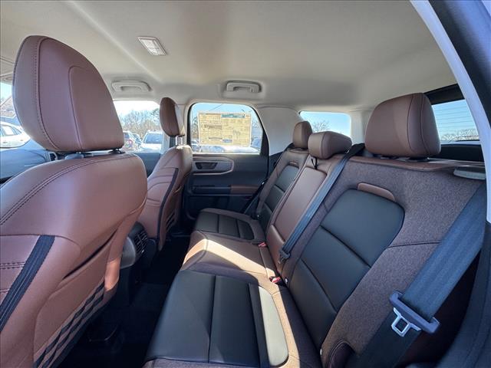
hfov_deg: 102.1
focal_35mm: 14
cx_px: 246
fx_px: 199
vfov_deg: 85.7
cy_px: 184
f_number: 2.2
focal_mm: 2.22
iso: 125
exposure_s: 1/99
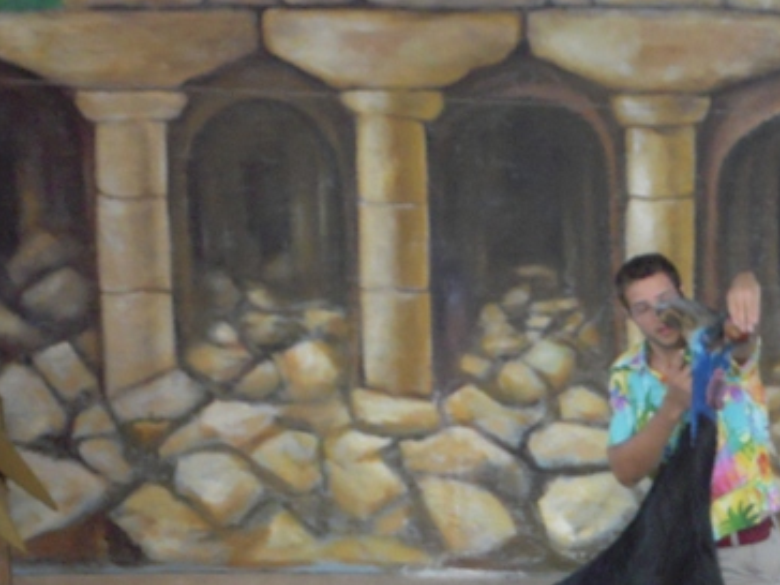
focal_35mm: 246
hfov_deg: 8.0
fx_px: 5543
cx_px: 752
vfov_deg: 6.0
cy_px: 639
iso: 800
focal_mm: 20
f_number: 5.8
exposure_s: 1/125
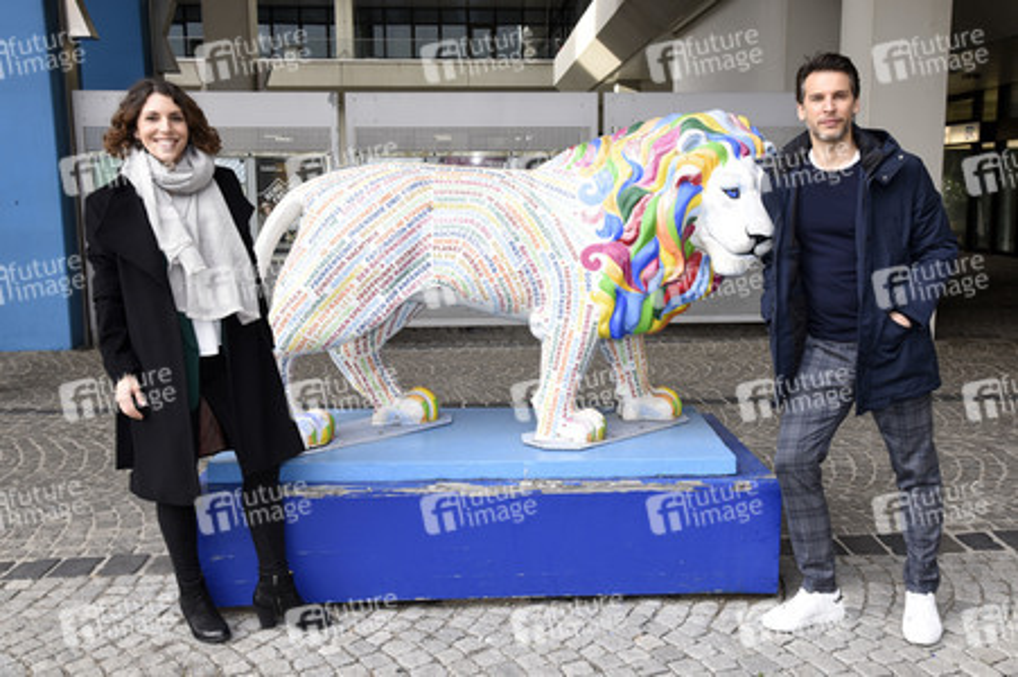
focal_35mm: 34
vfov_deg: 38.8
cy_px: 338
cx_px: 509
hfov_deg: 55.8
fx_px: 961
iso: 800
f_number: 8
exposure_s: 1/160
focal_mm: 34
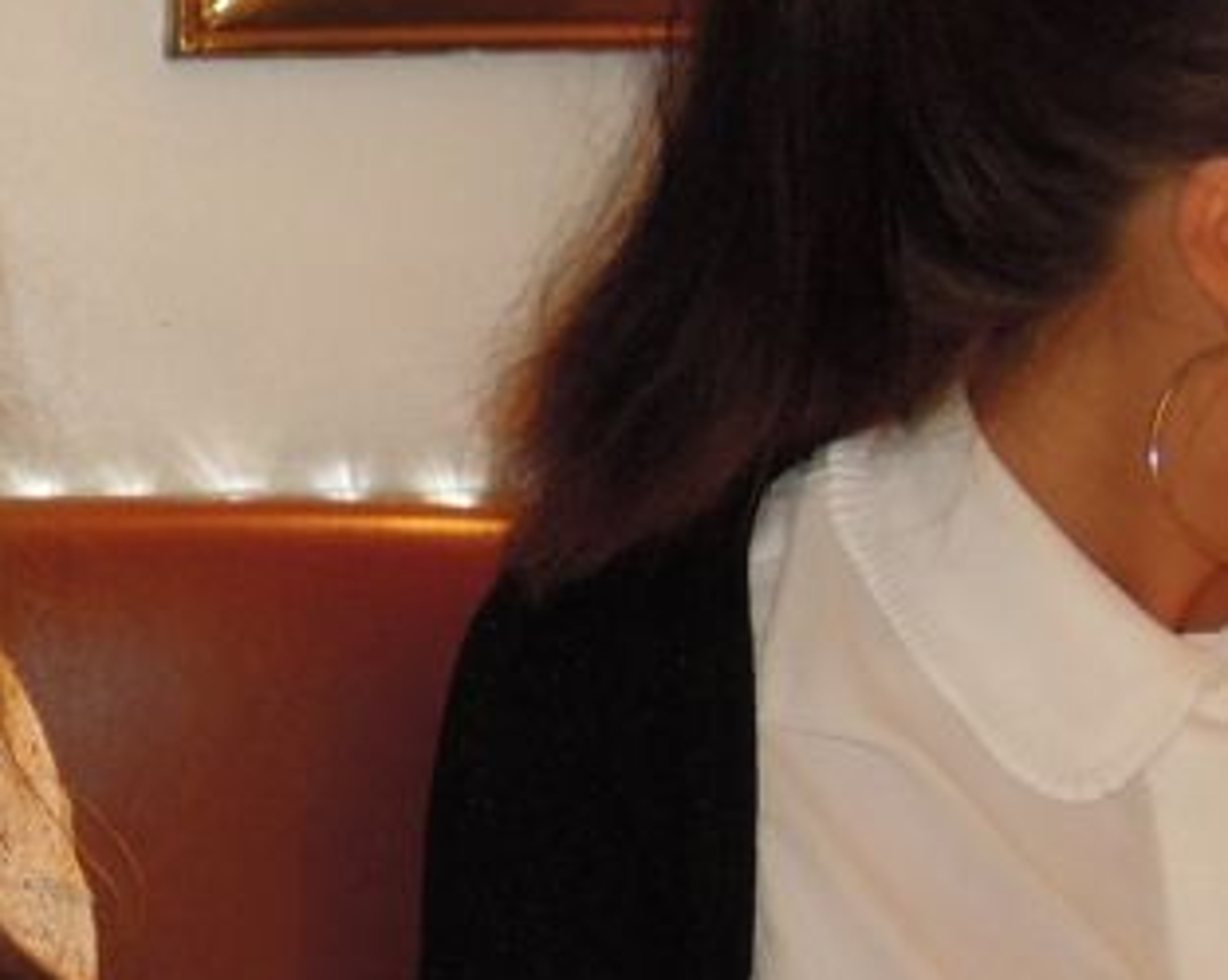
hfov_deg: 21.8
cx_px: -449
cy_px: 579
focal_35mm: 77
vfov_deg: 19.9
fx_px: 2796
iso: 400
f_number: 2.8
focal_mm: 4.3
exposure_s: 1/8
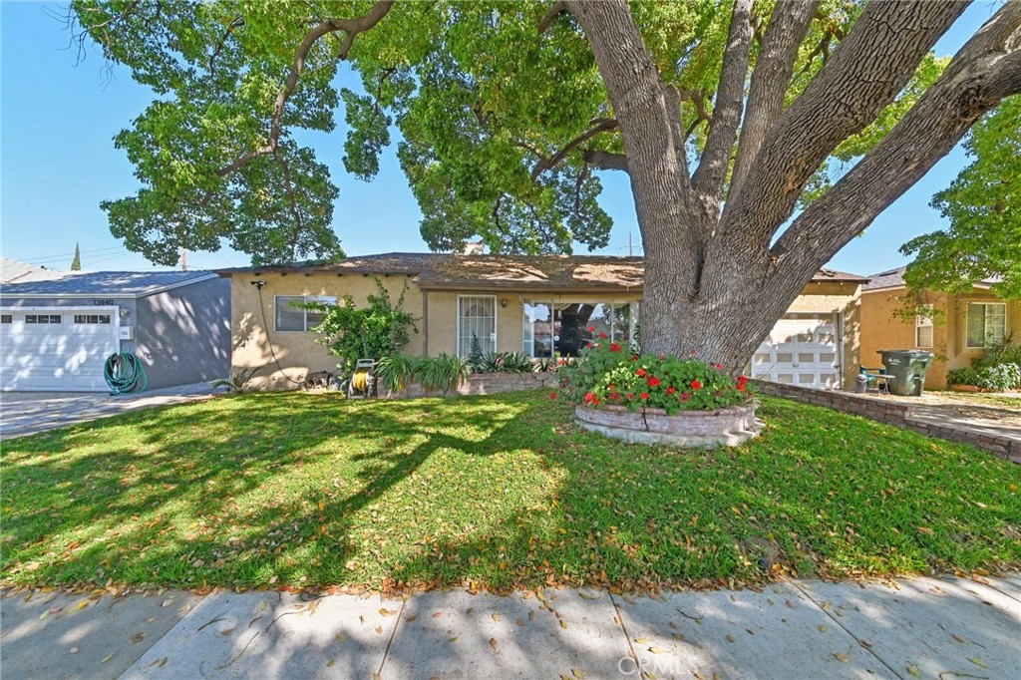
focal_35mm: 12
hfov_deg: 112.6
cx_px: 510
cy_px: 340
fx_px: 340
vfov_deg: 90.0
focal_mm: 12
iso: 250
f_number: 22
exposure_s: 1/15
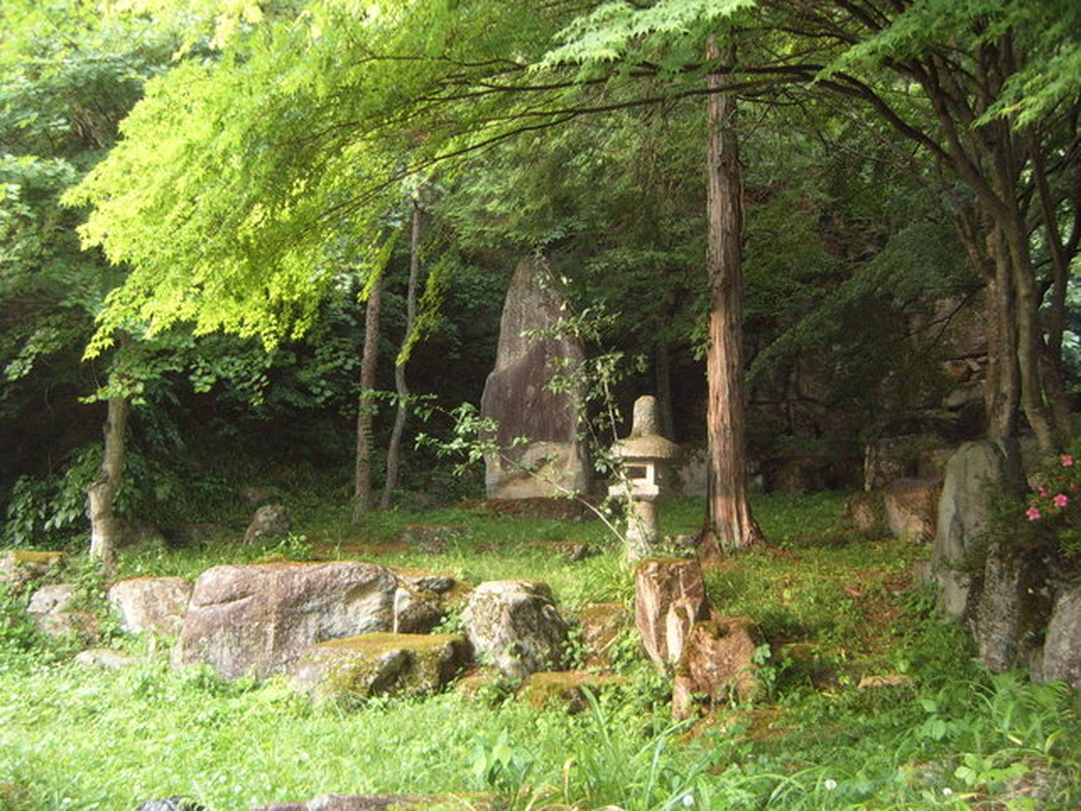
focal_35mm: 37
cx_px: 540
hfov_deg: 50.1
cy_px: 406
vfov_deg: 38.7
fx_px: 1155
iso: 141
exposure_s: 1/10
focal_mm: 6.2
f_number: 2.9
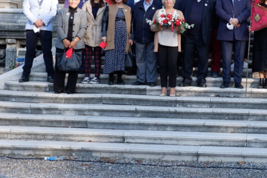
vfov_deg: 16.8
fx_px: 593
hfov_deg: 24.3
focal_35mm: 80
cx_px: 263
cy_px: 16
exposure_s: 1/125
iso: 200
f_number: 5.6
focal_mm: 24.2
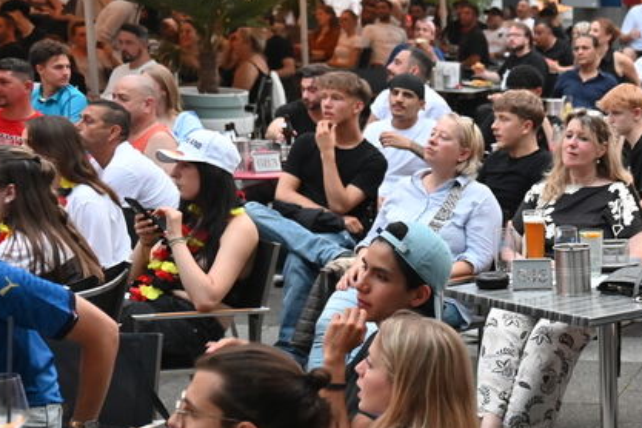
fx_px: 1641
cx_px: 850
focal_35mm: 92
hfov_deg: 20.2
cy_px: 372
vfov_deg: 14.7
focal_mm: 32
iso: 2000
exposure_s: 1/125
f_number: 2.8
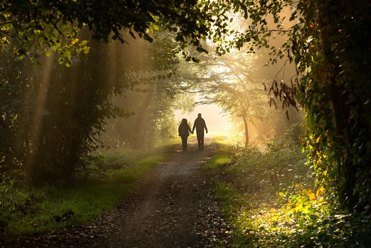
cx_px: 186
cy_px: 124
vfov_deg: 11.2
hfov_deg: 16.8
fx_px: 1258
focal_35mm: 122
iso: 100
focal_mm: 122
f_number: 6.3
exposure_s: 1/80
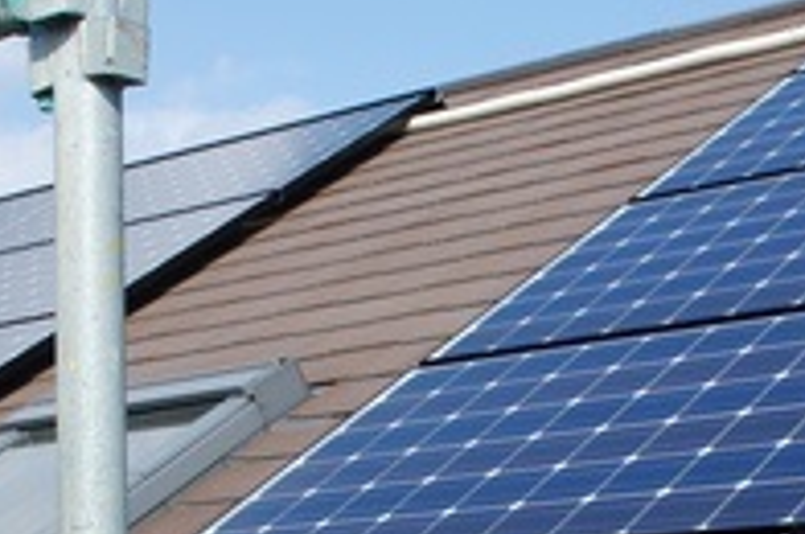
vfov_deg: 13.5
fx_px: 2188
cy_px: 643
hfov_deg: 20.8
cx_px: 353
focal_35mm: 98
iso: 100
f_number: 10
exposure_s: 1/125
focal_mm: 20
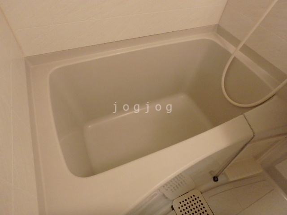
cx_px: 144
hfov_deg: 79.0
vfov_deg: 63.4
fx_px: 174
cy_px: 108
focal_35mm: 21
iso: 800
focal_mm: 3.7
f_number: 3.5
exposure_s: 1/25
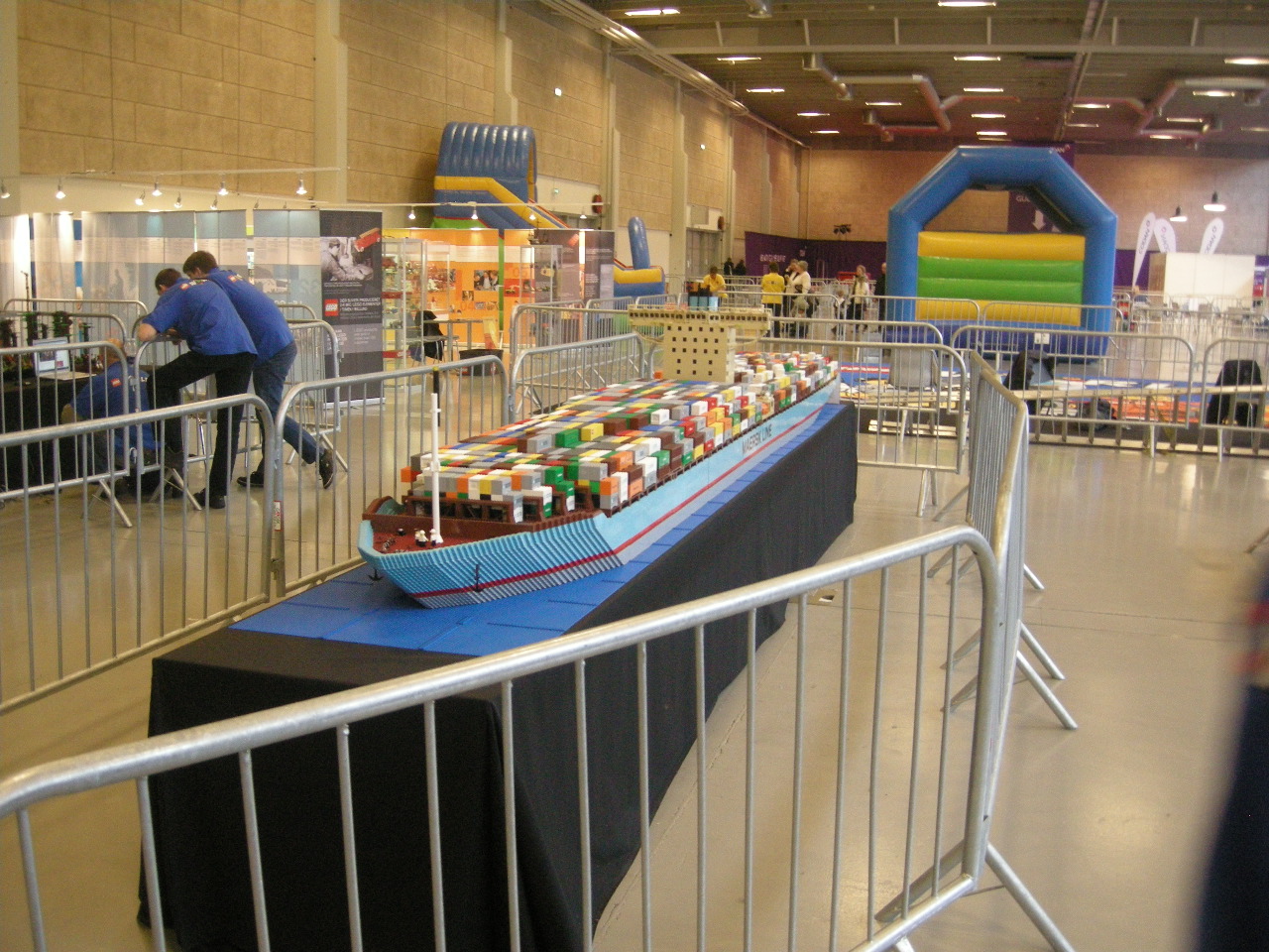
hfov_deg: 51.4
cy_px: 476
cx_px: 634
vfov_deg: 39.7
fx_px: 1320
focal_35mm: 36
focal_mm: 7.5
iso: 400
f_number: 2.7
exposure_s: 1/25
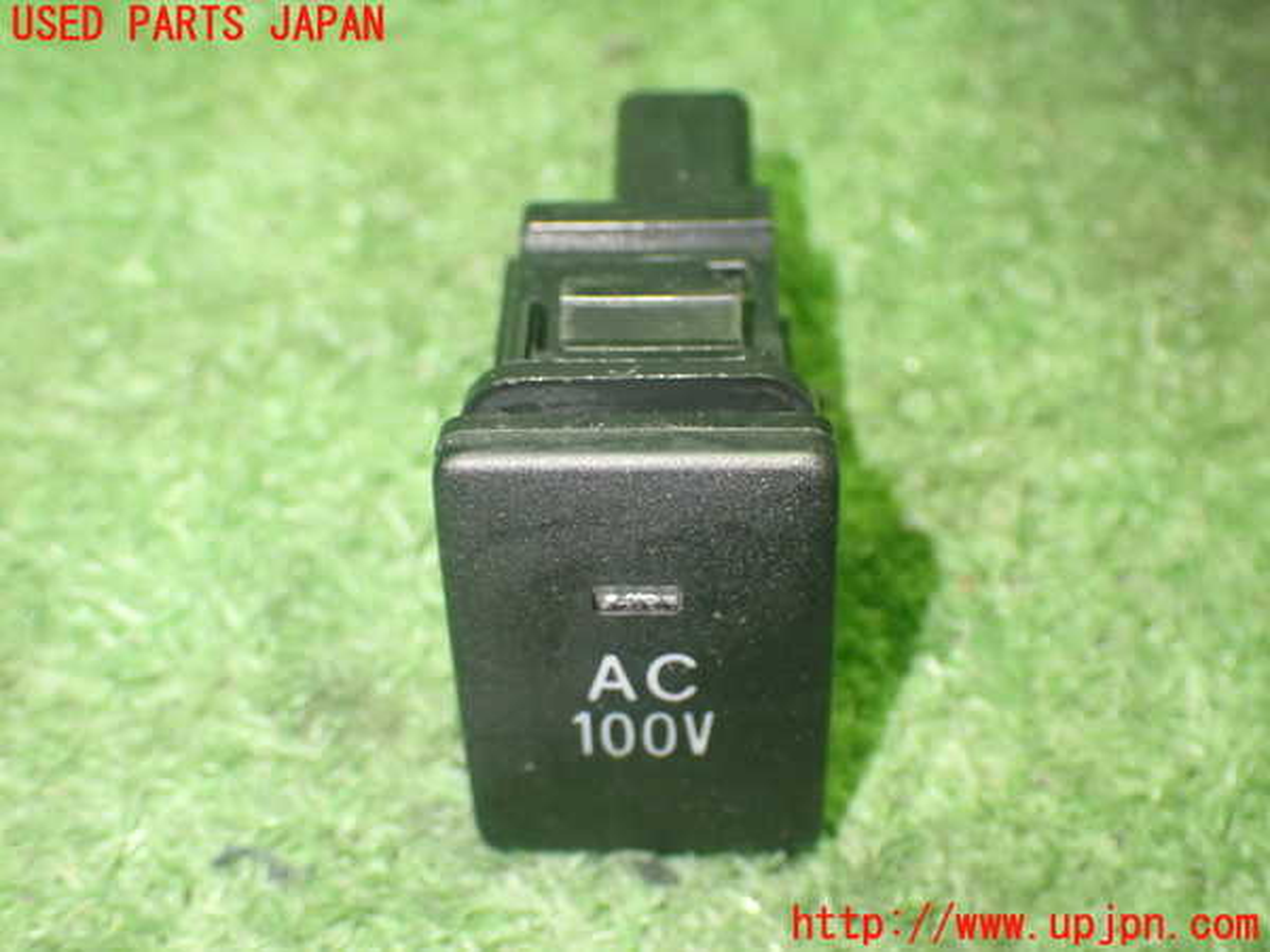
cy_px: 476
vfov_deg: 27.0
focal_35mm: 54
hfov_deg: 35.5
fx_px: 1981
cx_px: 635
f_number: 3.3
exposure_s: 1/15
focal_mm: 9.65
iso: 800
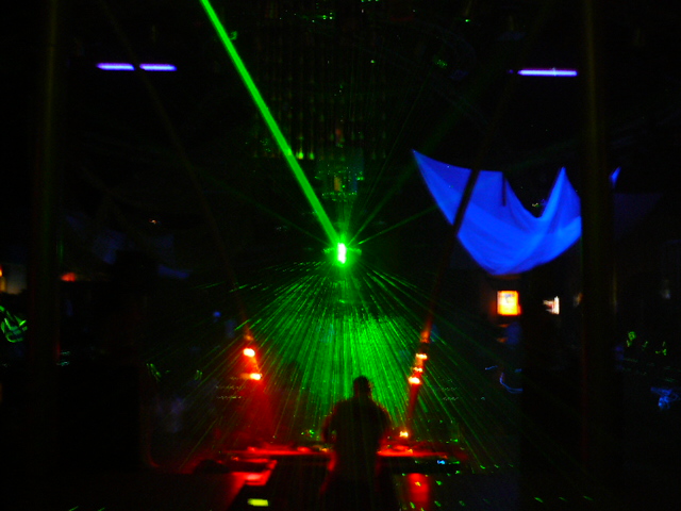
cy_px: 256
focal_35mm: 36
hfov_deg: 51.4
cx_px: 340
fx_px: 708
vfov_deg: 39.7
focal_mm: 6
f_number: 2.8
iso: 200
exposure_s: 1
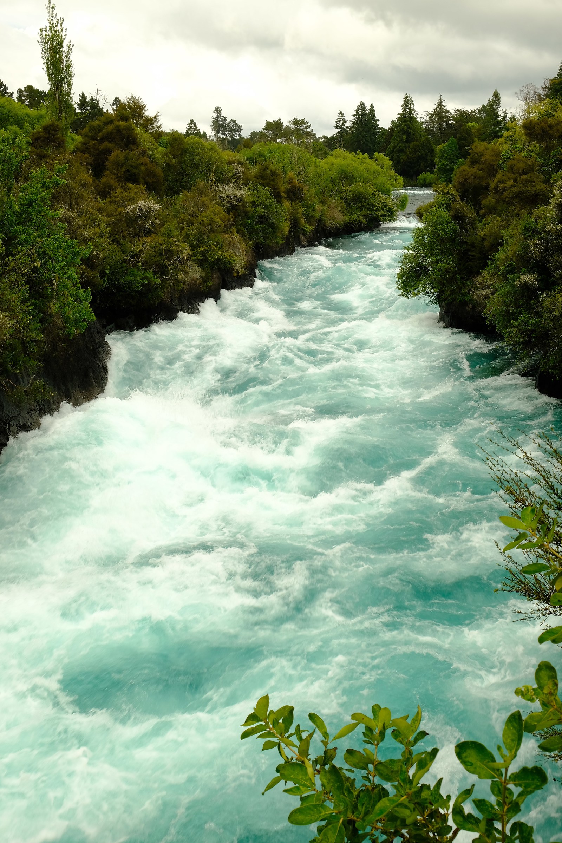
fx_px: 890
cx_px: 281
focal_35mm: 38
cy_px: 422
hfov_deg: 35.1
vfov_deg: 50.7
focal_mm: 25.4
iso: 200
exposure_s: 1/58
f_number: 11
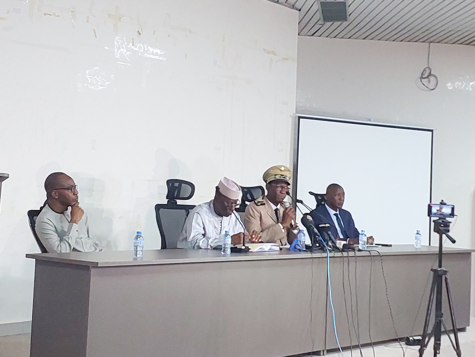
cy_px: 178
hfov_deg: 73.9
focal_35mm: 23
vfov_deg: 58.9
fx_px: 316
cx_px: 238
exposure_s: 1/50
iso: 640
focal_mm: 5.06
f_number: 1.8
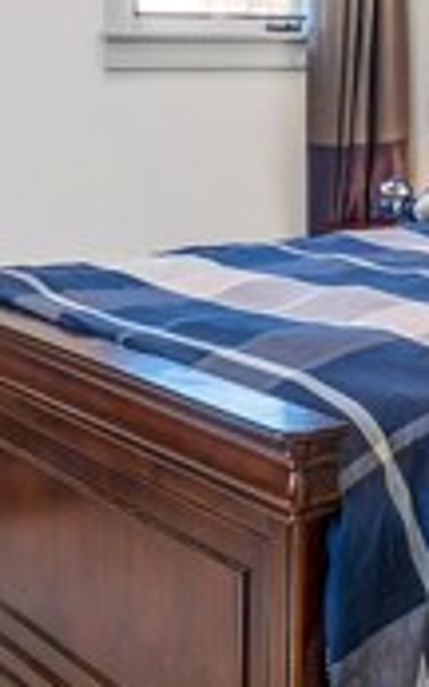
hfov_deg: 18.2
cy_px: 68
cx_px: 508
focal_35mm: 68
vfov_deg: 29.0
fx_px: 1273
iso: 125
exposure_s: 1/30
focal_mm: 18
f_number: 8
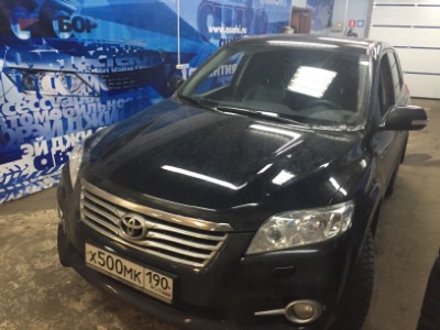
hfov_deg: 61.7
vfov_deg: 48.2
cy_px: 165
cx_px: 220
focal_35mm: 29
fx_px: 369
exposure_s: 1/33
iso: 250
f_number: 2.2
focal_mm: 4.15
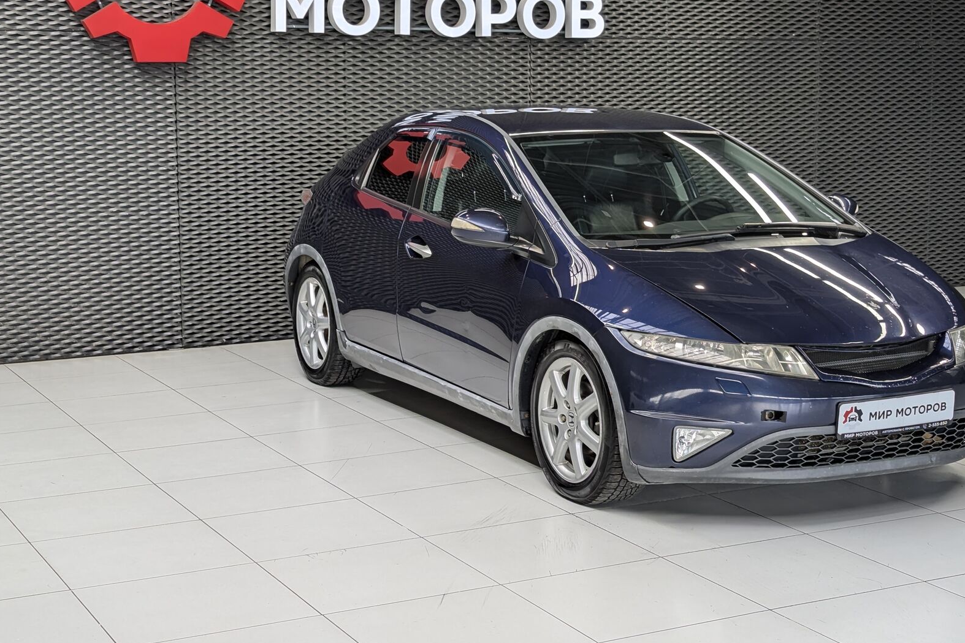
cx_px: 534
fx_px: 1635
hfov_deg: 32.9
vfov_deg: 22.2
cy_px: 256
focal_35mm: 61
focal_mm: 6.81
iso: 41
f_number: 1.85
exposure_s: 1/124
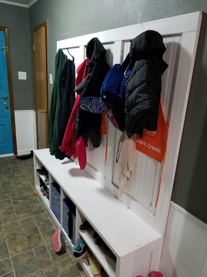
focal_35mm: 26
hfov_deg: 53.1
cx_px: 104
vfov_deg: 67.3
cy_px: 138
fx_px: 207
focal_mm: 4.2
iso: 200
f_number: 1.7
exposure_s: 1/13
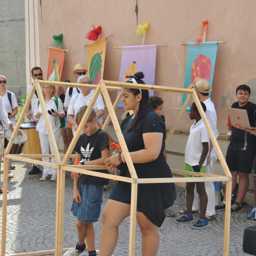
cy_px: 127
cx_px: 141
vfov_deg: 22.5
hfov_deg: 22.5
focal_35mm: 77
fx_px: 644
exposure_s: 1/200
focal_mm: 40
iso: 100
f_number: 7.1
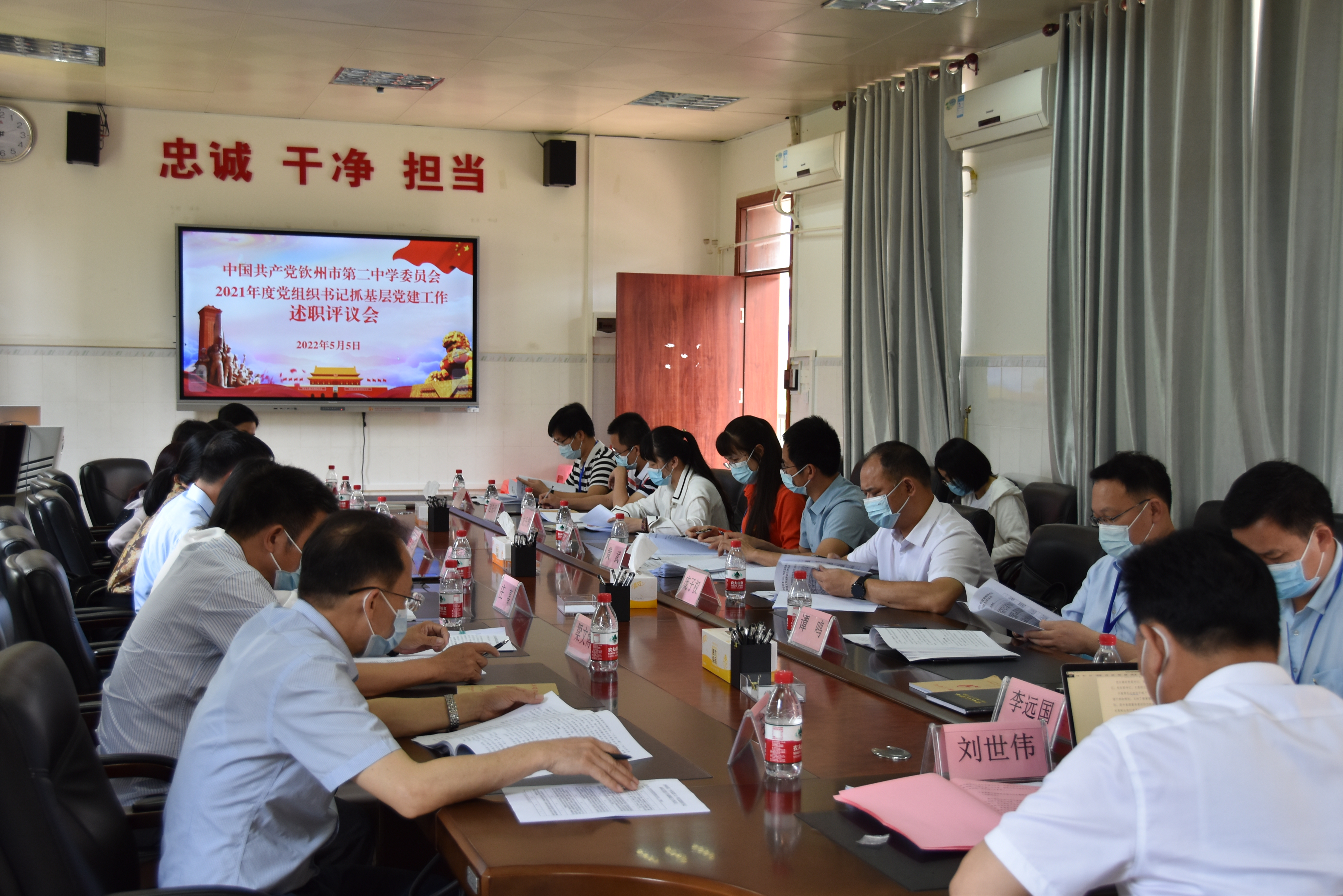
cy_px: 448
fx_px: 1623
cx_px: 672
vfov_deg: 30.9
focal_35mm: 44
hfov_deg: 45.0
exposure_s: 1/80
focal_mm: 29
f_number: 4.5
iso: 400
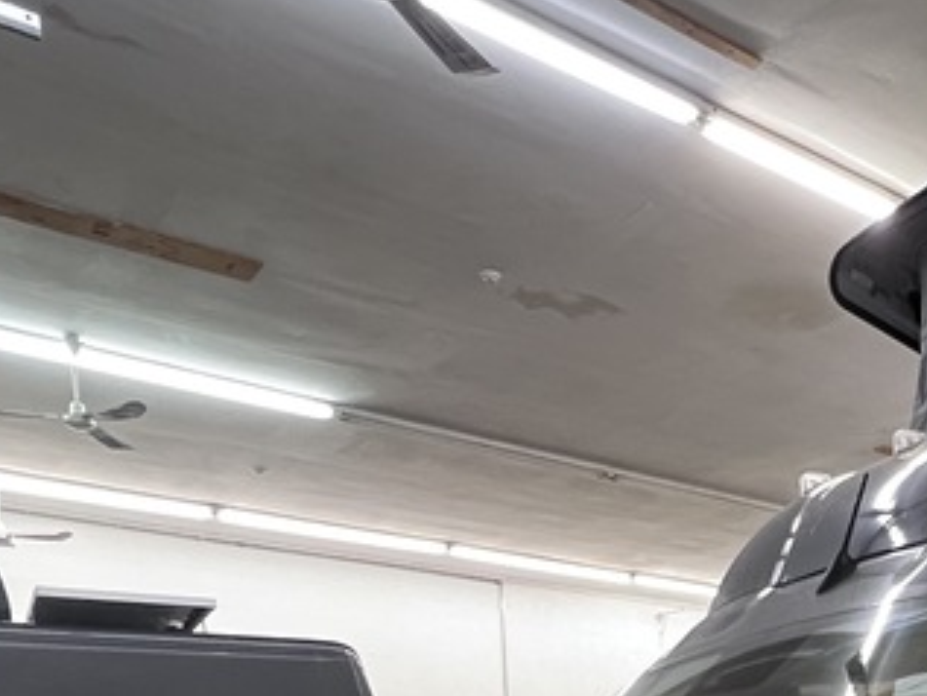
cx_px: 942
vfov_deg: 27.3
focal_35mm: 42
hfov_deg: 39.2
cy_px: 959
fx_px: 1125
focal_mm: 1.57
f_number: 1.8
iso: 500
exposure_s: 1/60
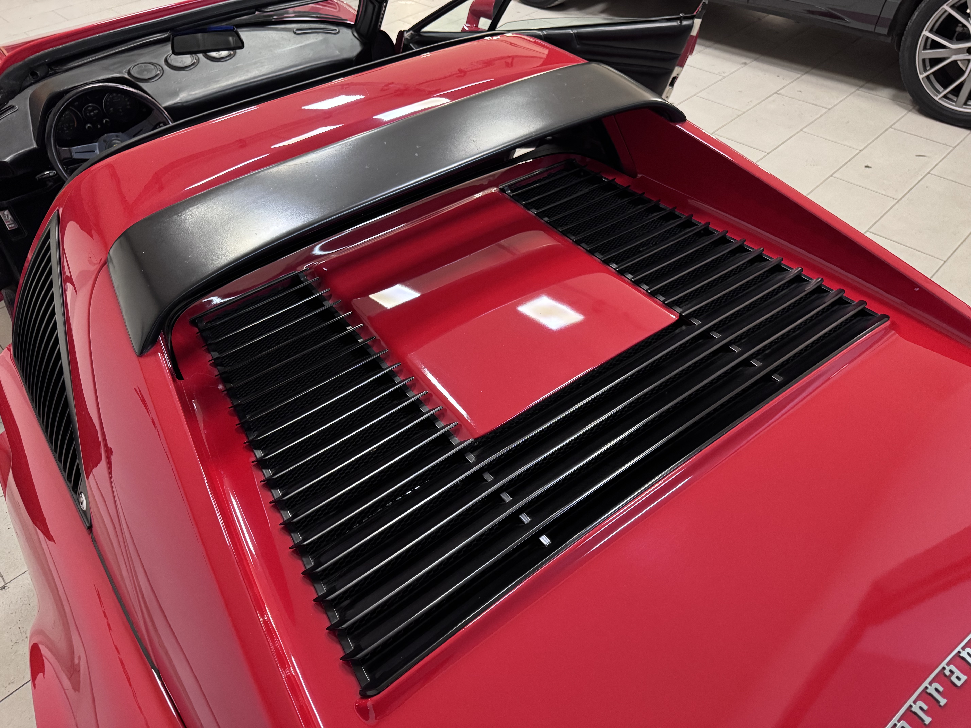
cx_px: 486
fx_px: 673
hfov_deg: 71.6
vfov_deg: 56.8
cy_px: 364
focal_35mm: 24
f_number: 1.78
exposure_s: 1/33
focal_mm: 6.76
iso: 640
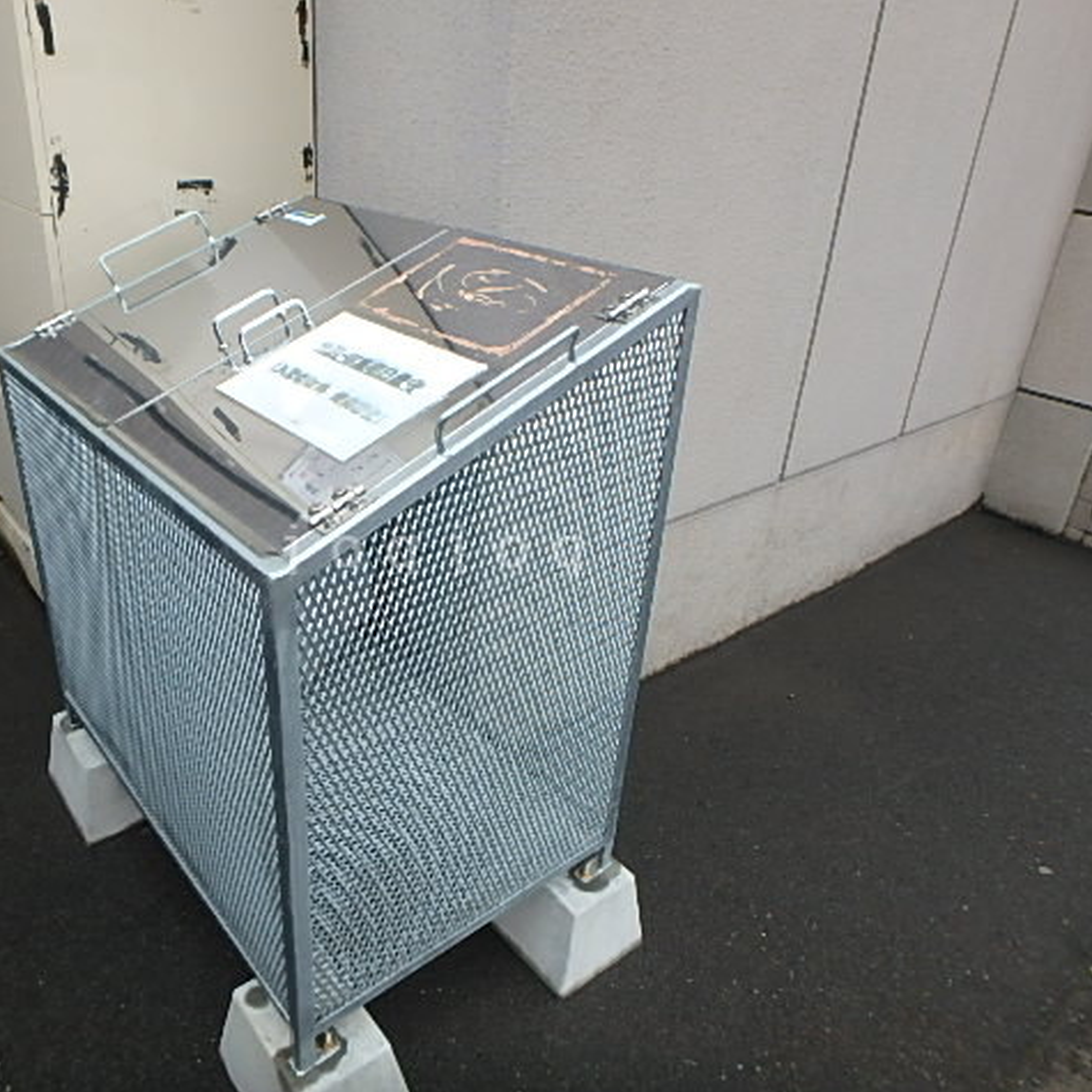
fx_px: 892
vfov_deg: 62.9
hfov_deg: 62.4
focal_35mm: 25
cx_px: 437
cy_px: 547
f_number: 3.5
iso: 125
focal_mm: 3.7
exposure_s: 1/125
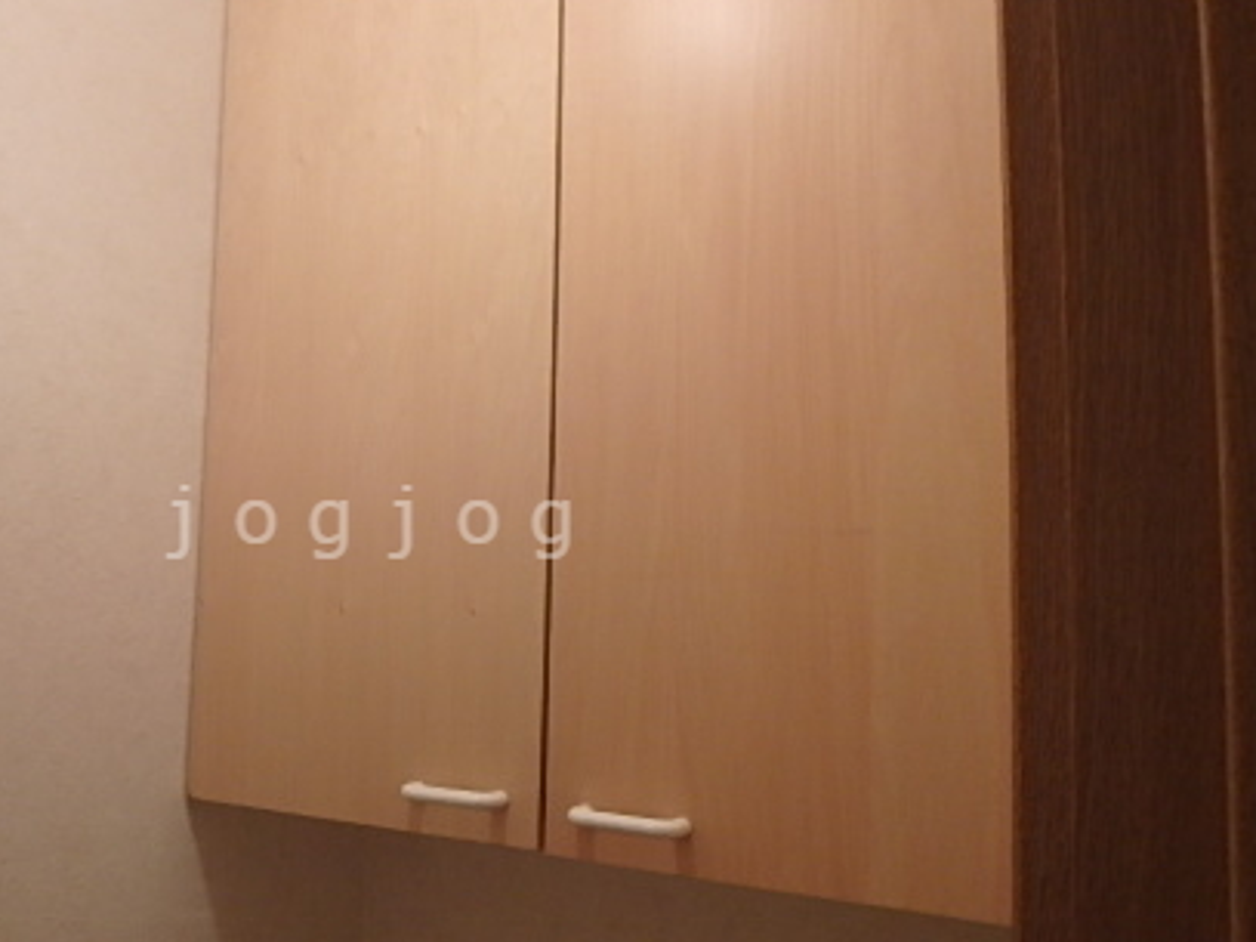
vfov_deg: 42.9
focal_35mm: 33
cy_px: 522
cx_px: 376
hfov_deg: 53.8
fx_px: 1197
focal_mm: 3.7
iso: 200
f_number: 3.5
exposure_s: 1/30
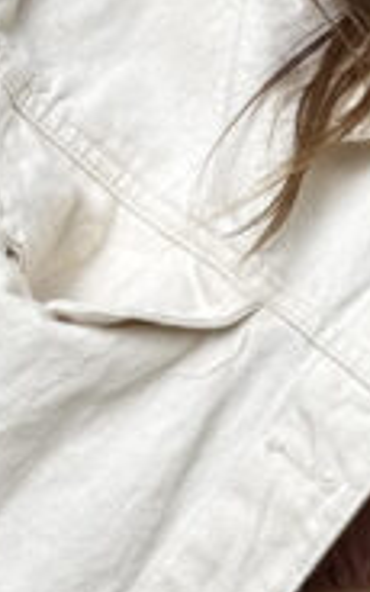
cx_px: 586
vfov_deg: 9.4
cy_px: 534
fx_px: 3566
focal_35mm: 221
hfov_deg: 5.9
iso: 64
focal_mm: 6.76
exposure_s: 1/895
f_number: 1.78
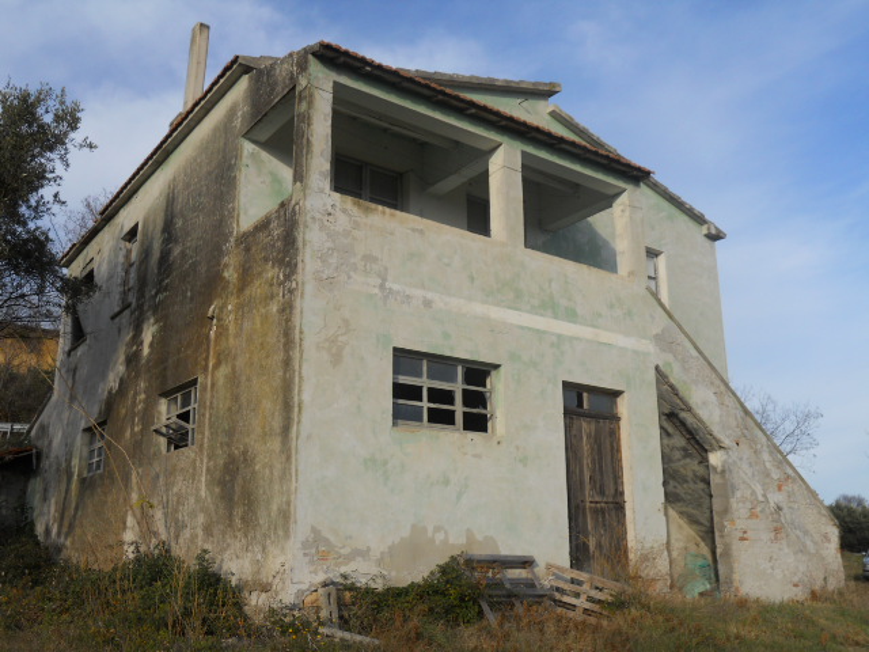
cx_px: 434
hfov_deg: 56.8
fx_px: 803
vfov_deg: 44.2
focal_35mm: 32
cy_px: 326
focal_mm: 5.7
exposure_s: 1/1000
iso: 80
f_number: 2.8
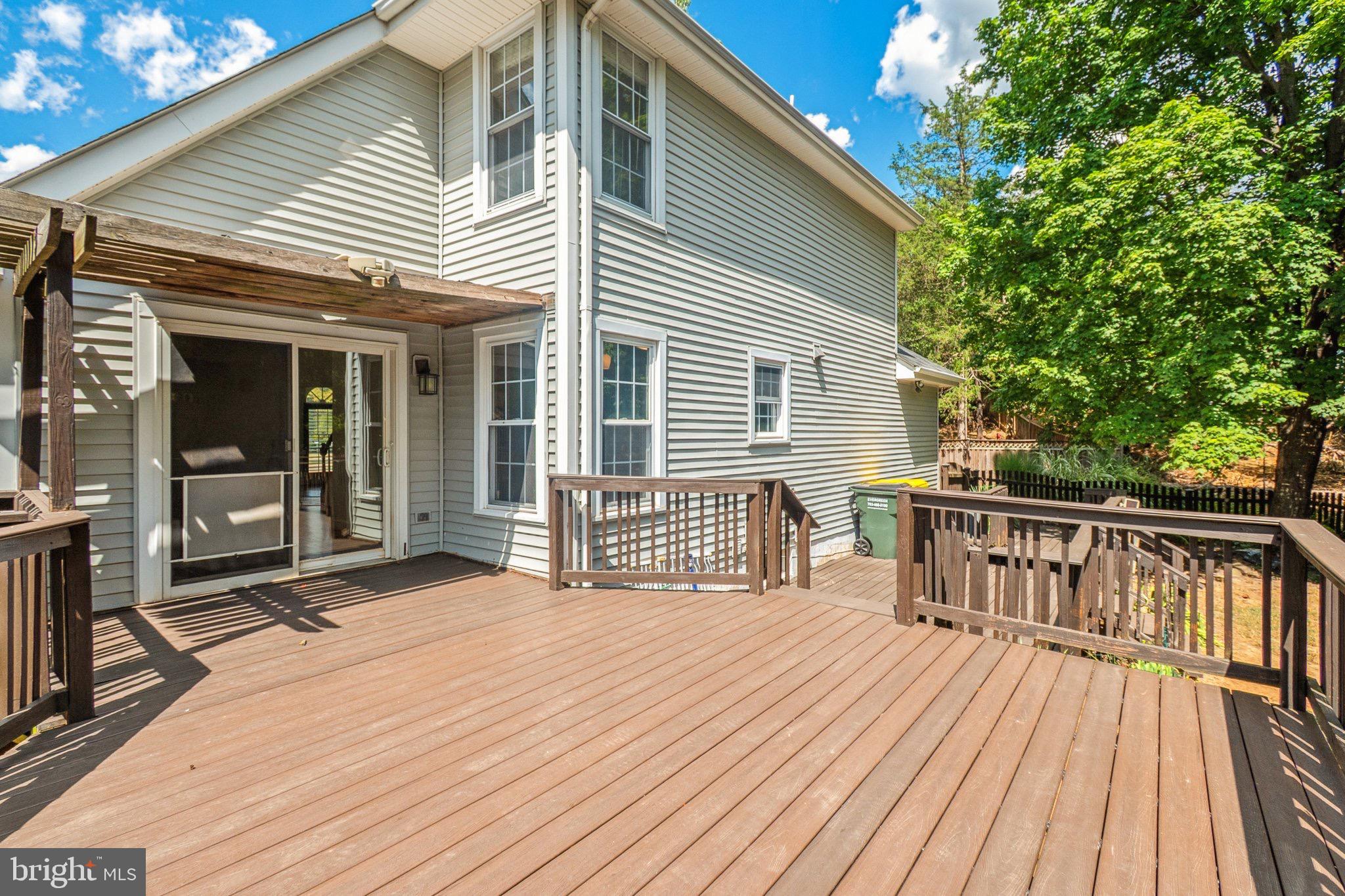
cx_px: 672
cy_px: 448
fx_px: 560
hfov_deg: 100.4
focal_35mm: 15
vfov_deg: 77.3
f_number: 5.6
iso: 400
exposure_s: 1/1000
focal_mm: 10
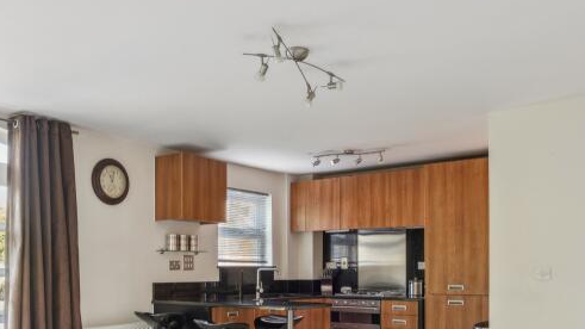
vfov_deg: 32.4
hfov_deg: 56.3
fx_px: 543
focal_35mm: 35
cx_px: 243
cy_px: 280
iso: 640
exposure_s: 1/15
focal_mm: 16
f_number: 5
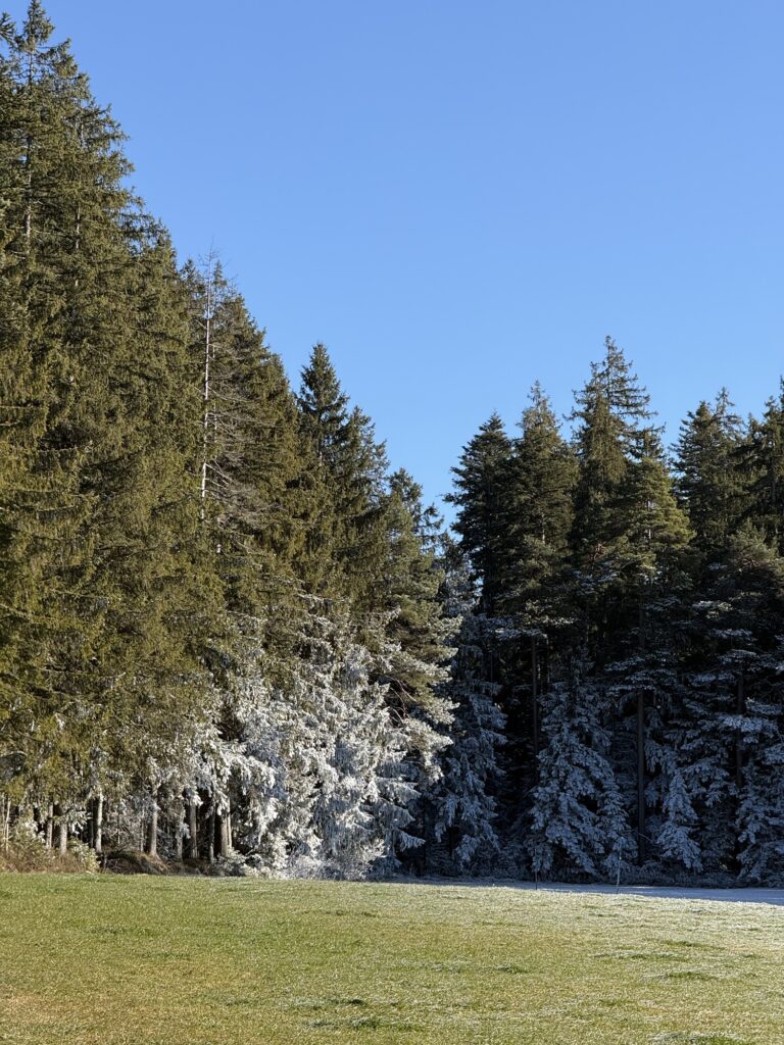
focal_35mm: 120
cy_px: 522
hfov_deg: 12.3
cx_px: 392
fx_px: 3624
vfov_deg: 16.4
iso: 50
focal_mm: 15.66
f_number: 2.8
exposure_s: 1/850
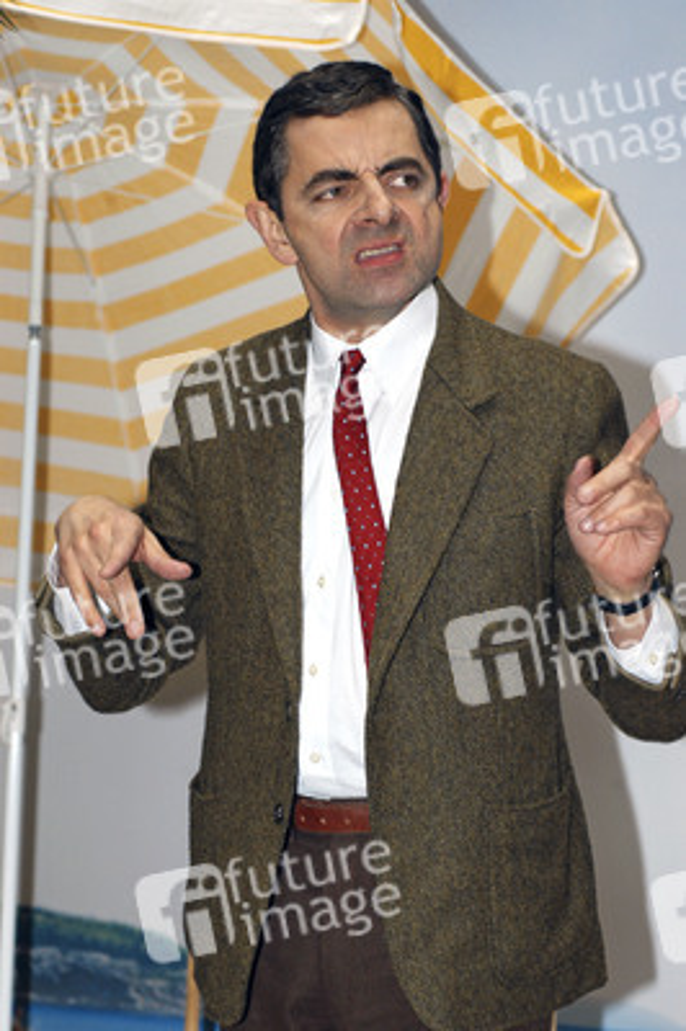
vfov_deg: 17.1
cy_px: 516
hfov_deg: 11.4
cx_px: 343
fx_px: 3436
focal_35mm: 120
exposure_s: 1/100
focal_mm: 80
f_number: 5
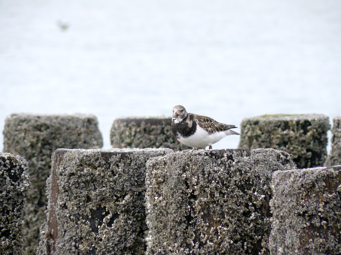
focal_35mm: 380
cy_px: 128
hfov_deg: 5.2
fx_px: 3741
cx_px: 170
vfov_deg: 3.9
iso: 100
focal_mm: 63.3
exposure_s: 1/125
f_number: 4
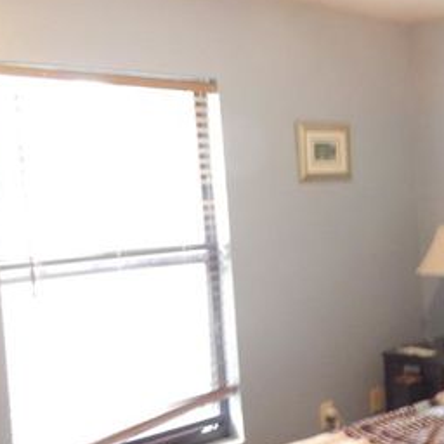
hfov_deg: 27.6
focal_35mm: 56
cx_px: 502
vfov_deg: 30.5
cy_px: 239
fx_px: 813
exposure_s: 1/8
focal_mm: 4
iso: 400
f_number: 3
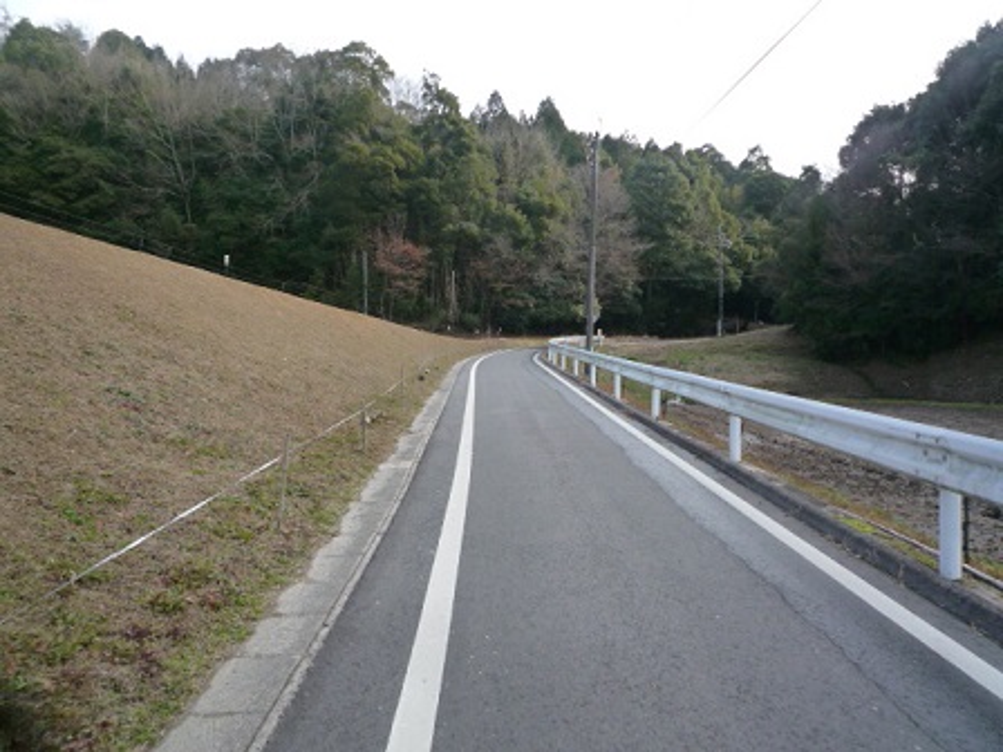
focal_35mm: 25
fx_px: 724
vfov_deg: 54.9
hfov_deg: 69.4
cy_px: 376
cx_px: 502
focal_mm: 4.4
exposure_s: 1/400
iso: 160
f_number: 2.8
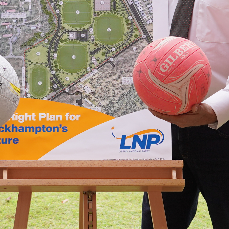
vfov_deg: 13.6
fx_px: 958
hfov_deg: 13.6
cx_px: 98
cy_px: 102
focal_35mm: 128
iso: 100
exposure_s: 1/250
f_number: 4
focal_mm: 29
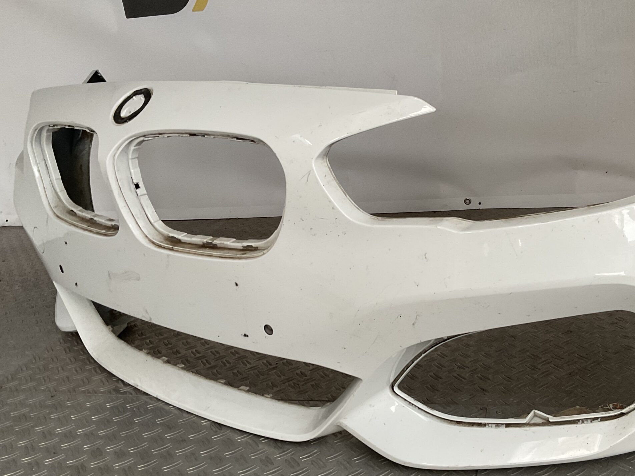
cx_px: 406
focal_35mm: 39
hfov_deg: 47.3
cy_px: 250
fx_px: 715
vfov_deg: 36.8
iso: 64
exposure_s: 1/100
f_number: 1.8
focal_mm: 3
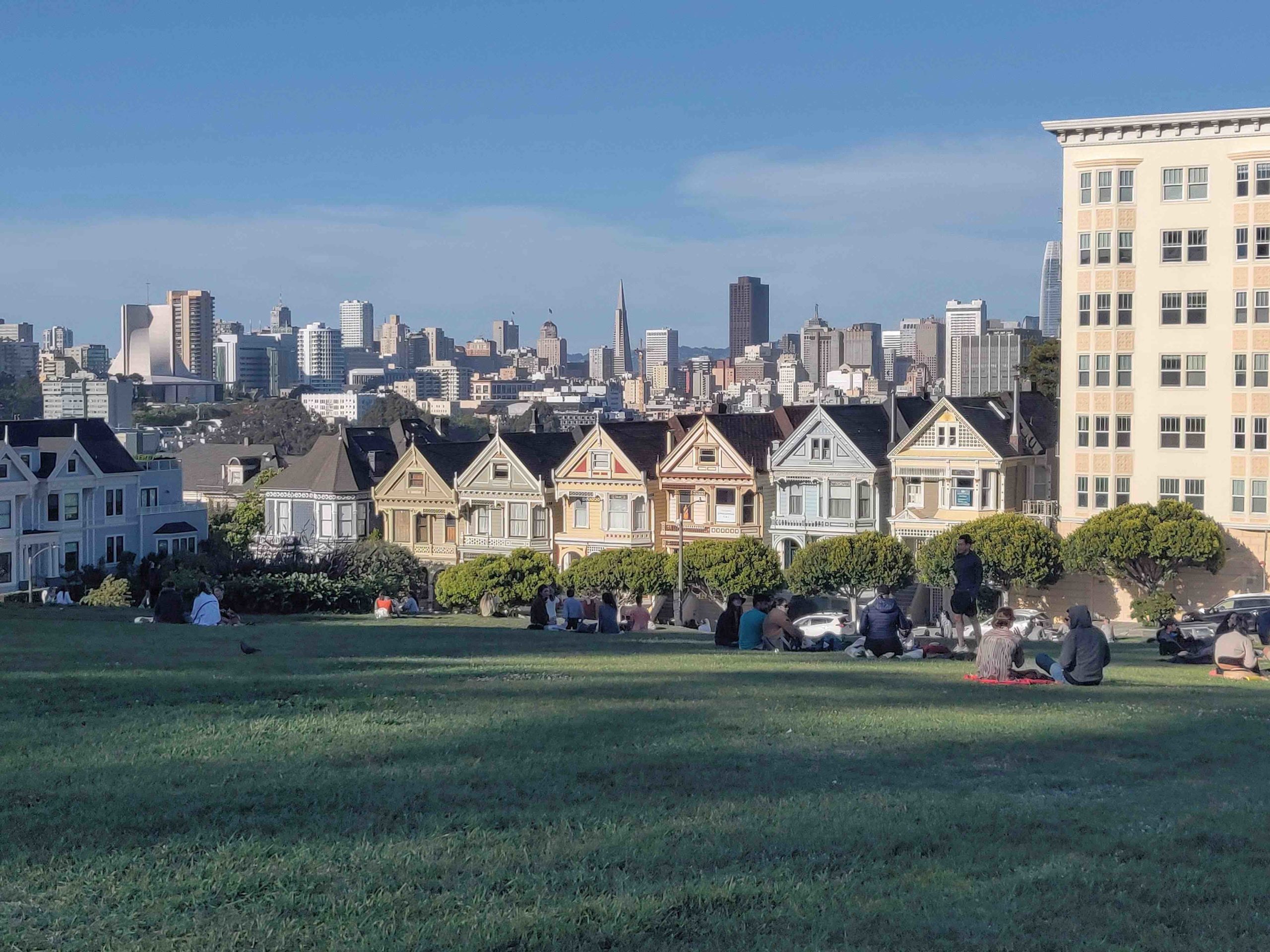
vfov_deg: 54.9
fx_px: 917
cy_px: 476
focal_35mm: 25
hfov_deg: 69.4
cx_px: 635
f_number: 1.7
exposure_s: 1/3257
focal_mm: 4.25
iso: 100
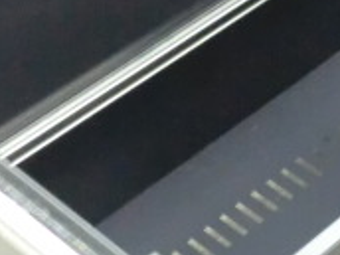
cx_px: 425
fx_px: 1385
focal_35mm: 141
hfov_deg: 13.5
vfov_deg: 10.5
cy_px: 49
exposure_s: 1/5
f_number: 3.9
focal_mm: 6.9
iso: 800
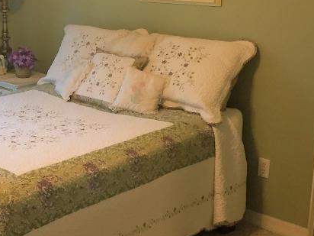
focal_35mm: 72
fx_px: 653
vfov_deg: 20.4
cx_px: 38
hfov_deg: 26.2
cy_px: 103
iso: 40
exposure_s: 1/30
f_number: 2.2
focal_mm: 4.15
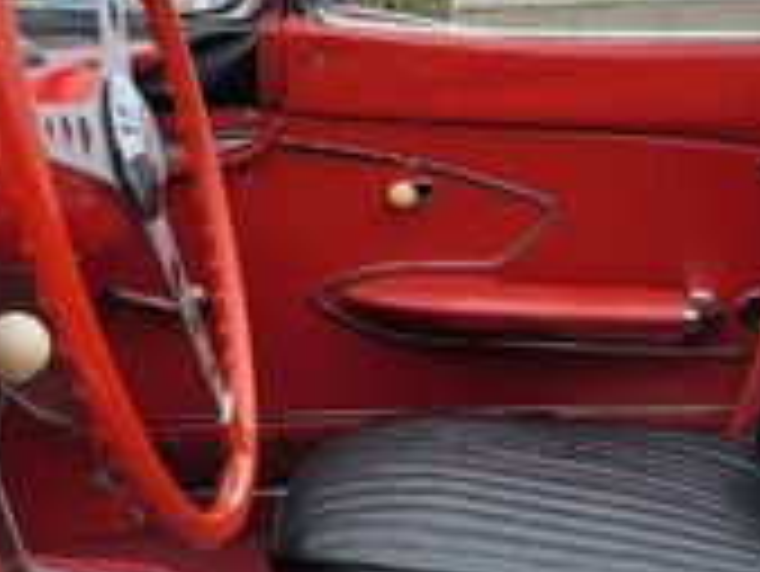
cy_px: 189
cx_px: 432
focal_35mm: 91
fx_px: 1999
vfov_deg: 16.2
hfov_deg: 21.5
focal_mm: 6.7
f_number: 1.8
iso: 16
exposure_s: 1/550
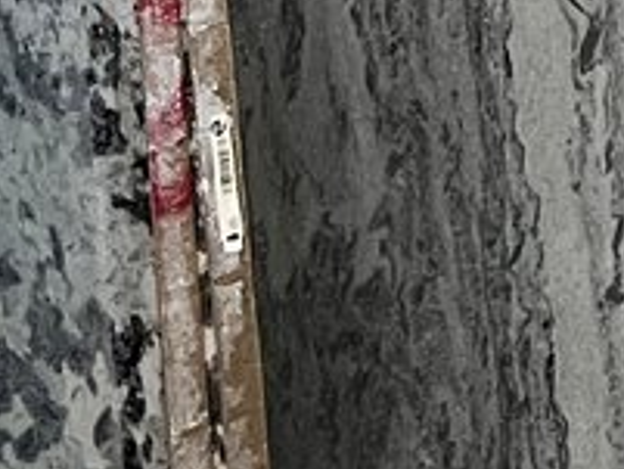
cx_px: 1697
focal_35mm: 196
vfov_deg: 7.2
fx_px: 3535
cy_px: -598
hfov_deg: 8.8
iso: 125
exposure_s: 1/60
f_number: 1.6
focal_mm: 5.1
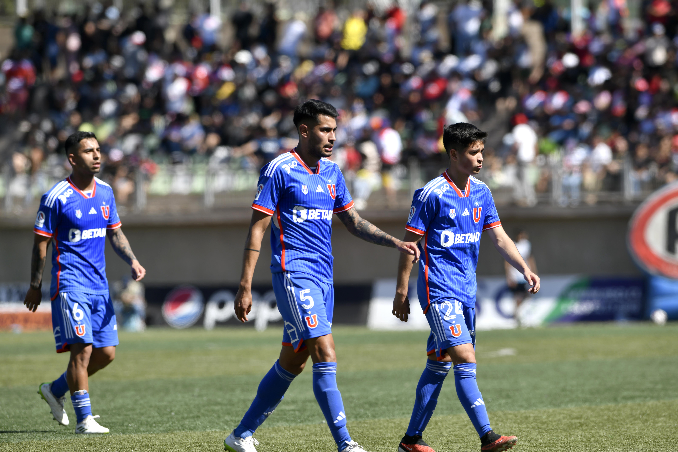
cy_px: 213
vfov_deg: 4.2
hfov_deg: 6.4
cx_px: 341
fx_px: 6102
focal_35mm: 324
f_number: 5.6
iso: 125
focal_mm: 300
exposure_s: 1/1250
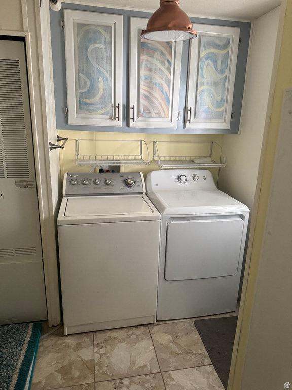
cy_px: 195
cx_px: 146
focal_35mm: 24
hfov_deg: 56.8
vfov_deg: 71.6
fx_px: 270
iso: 640
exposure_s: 1/60
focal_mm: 6.76
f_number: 1.78
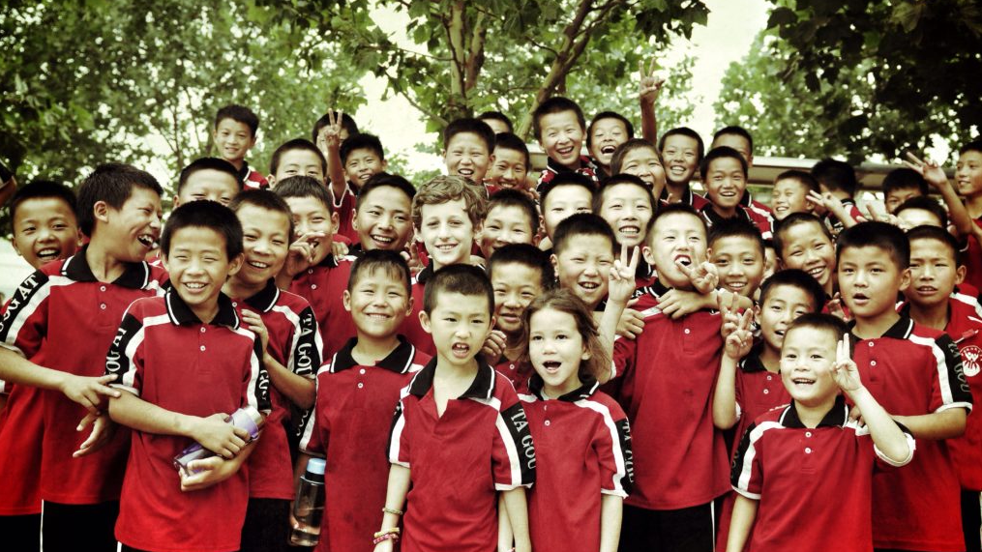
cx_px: 492
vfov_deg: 31.2
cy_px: 257
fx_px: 989
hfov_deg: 52.8
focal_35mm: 38
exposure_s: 1/400
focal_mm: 24
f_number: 2.8
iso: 320
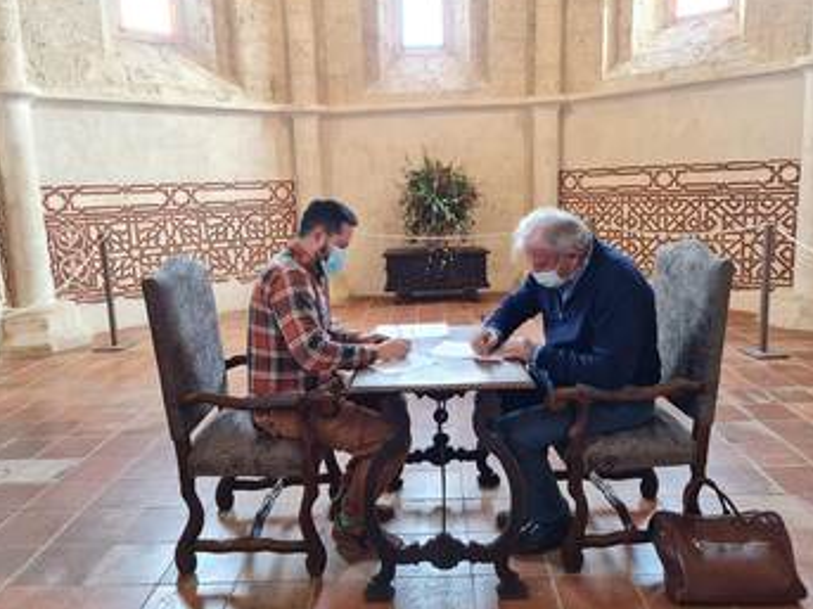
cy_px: 296
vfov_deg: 51.3
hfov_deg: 65.3
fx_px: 634
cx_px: 427
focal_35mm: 27
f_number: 1.8
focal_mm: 7
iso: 320
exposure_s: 1/50
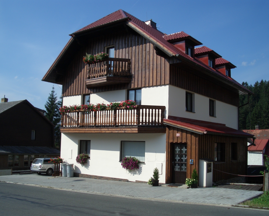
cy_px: 108
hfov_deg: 49.1
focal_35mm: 37
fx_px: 295
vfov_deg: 40.1
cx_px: 137
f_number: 4.3
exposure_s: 1/800
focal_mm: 5.8
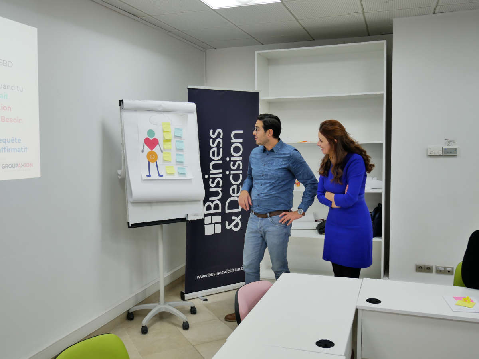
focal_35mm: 32
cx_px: 240
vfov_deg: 44.2
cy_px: 180
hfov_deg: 56.8
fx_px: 443
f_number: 4
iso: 800
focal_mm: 16
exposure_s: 1/20
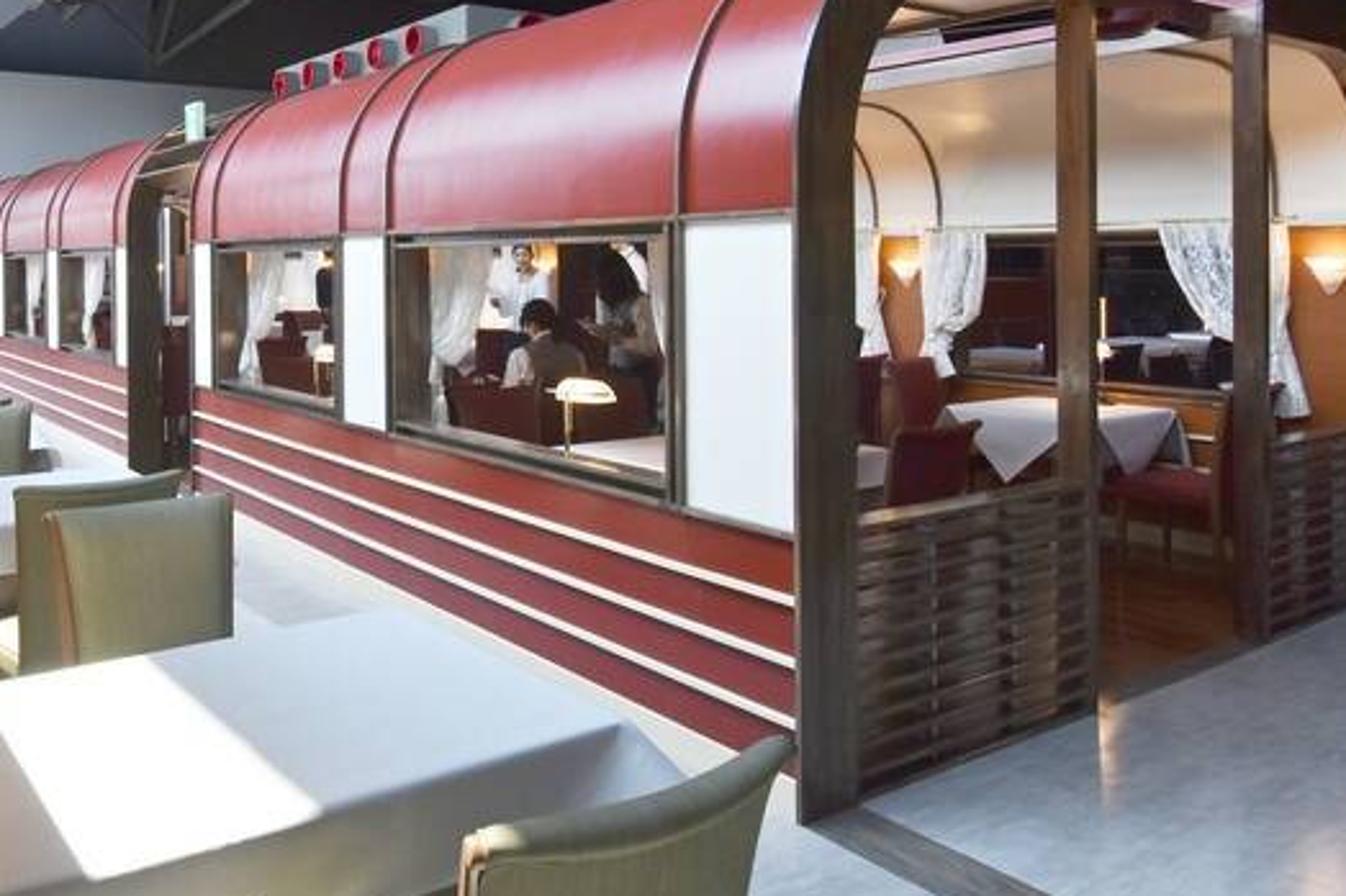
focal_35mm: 30
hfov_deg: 60.6
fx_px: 1112
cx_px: 432
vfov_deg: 43.1
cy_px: 281
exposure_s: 1/80
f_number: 9
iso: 500
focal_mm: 13
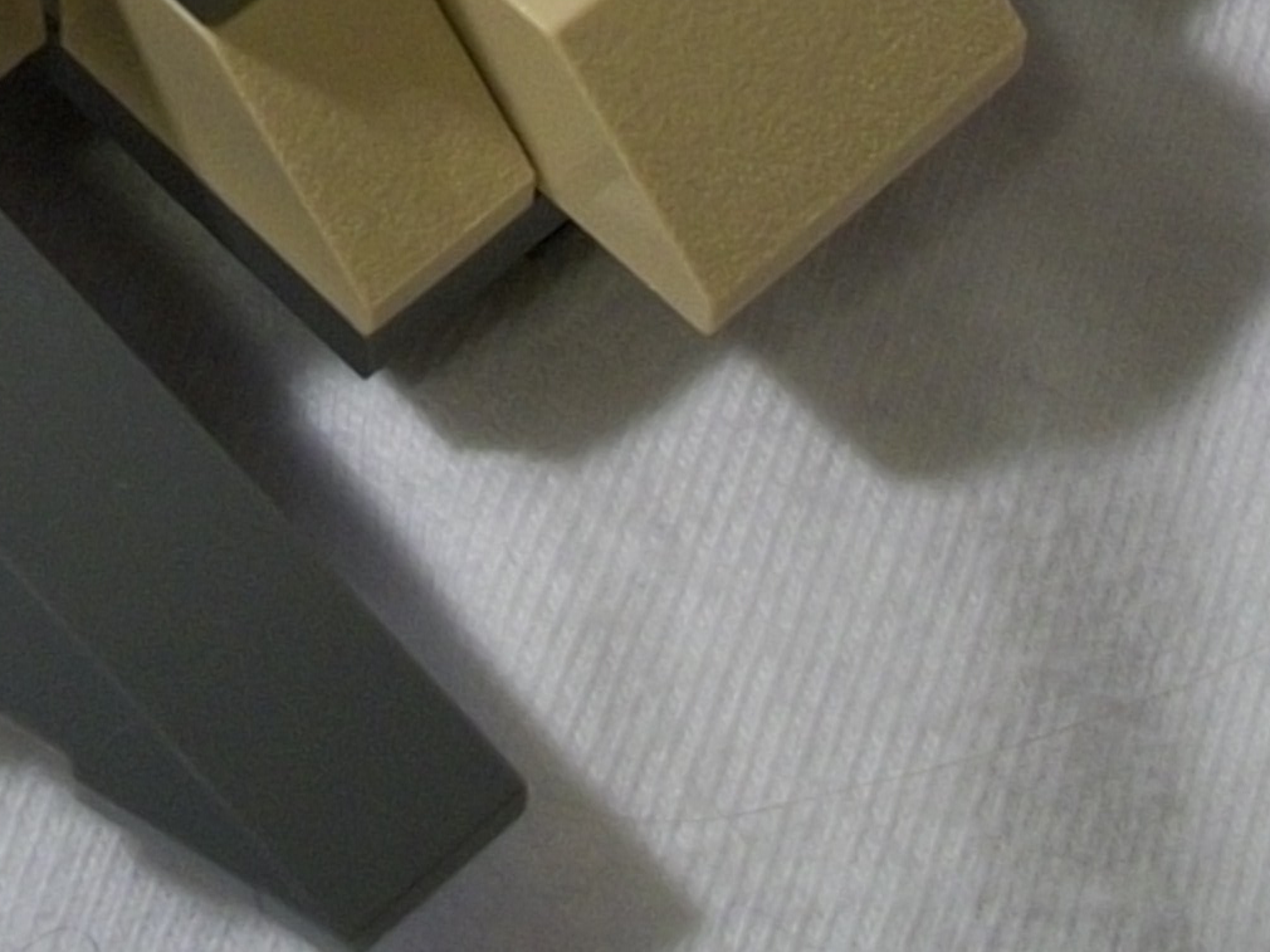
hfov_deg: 15.3
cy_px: -557
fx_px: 4658
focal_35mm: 127
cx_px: 82
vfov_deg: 11.1
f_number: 3.1
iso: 160
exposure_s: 1/20
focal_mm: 6.3
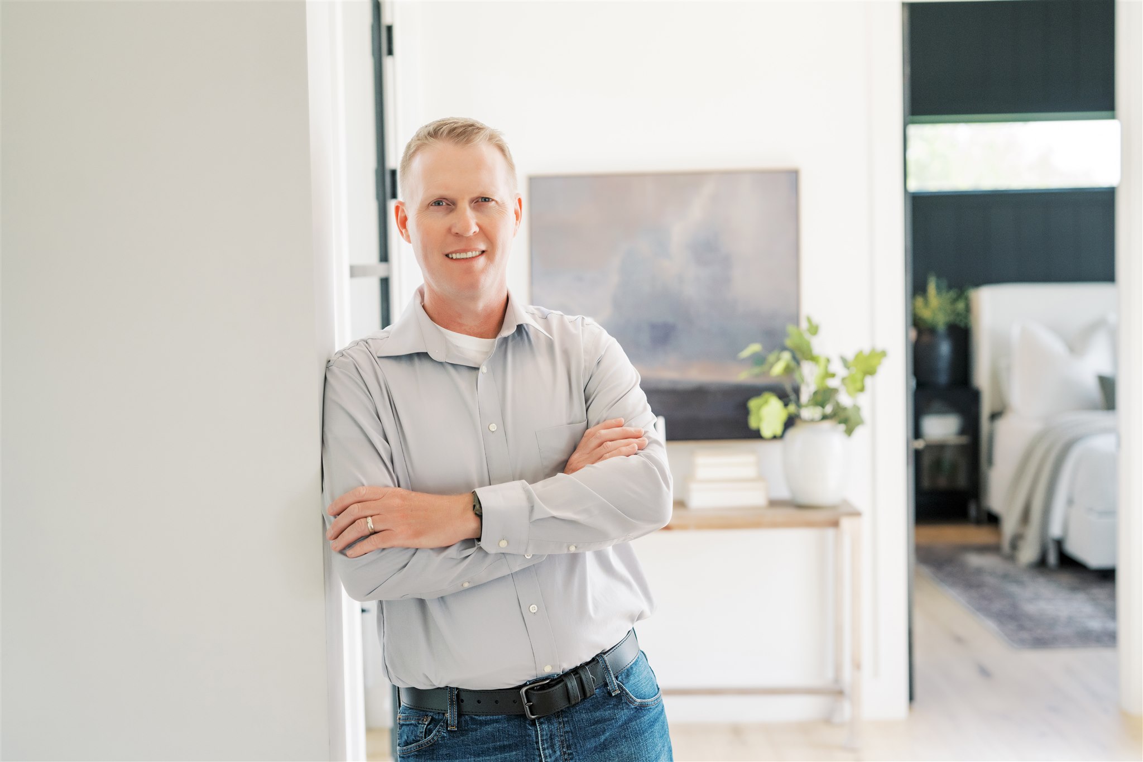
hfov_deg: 39.6
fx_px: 1587
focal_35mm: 50
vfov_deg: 27.0
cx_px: 572
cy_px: 381
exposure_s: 1/640
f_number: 2.8
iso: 1000
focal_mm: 50
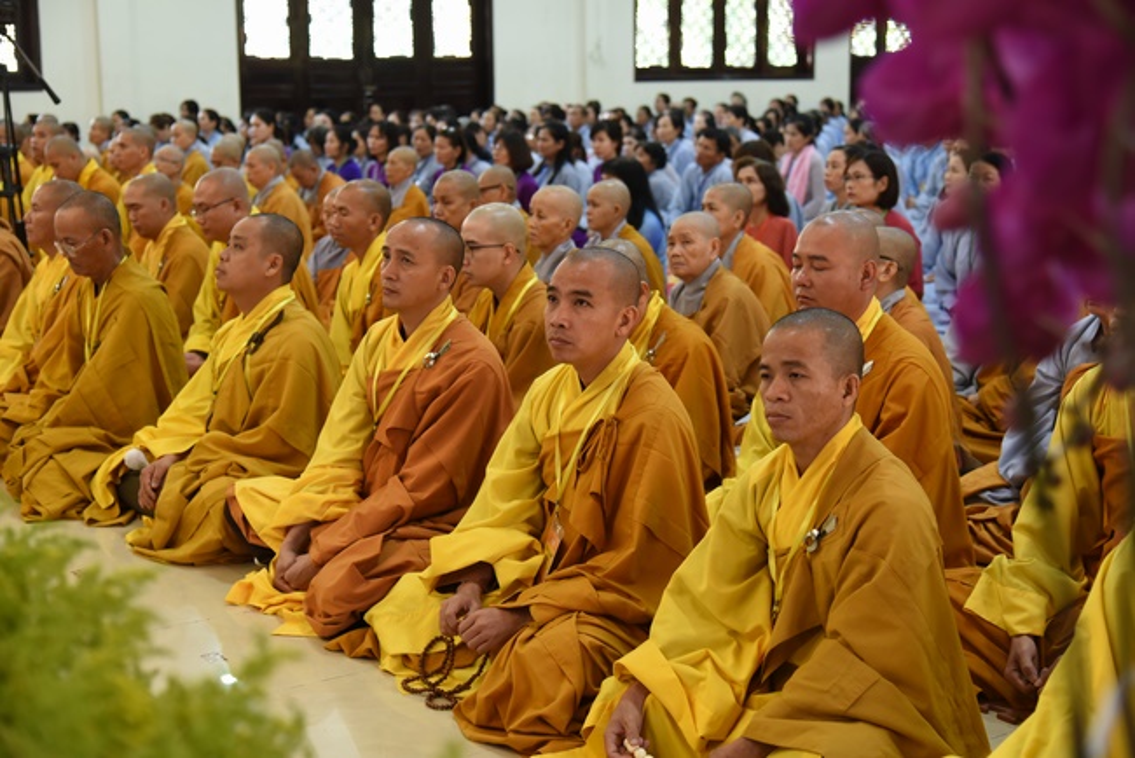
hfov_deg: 38.2
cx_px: 568
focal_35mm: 52
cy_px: 379
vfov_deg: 26.0
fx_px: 1640
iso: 1000
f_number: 4
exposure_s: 1/40
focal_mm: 52
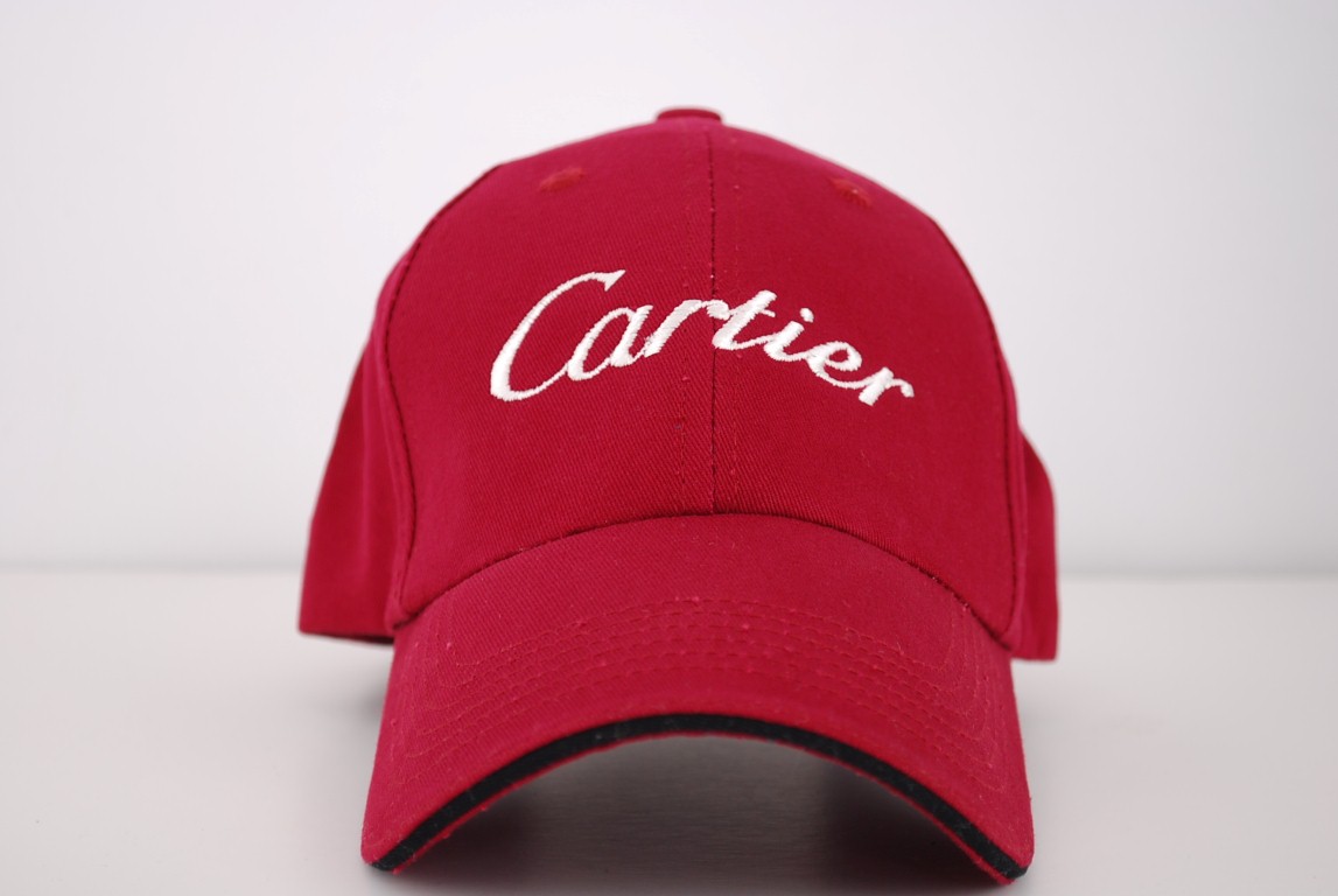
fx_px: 2903
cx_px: 669
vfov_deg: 17.5
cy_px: 448
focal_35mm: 78
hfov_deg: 26.0
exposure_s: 1/20
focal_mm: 52
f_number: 5.6
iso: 100
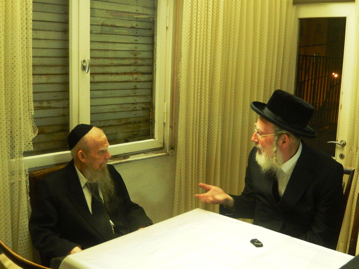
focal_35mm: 45
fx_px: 467
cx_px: 180
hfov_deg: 42.1
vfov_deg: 32.2
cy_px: 134
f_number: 4.3
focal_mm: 8.1
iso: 200
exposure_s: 1/6
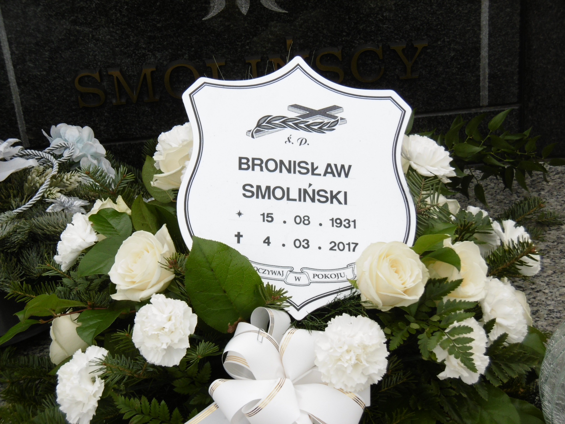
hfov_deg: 21.8
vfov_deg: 16.4
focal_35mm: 90
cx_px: 282
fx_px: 1469
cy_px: 212
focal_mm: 16.2
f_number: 4.7
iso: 100
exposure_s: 1/160
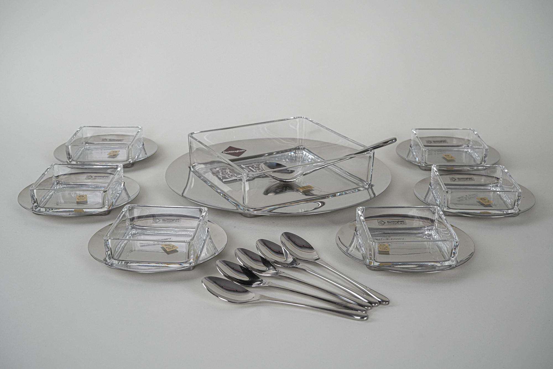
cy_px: 184
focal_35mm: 47
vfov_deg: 28.6
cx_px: 276
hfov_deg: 41.9
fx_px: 722
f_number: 10
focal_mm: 47
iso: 2500
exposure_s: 1/80
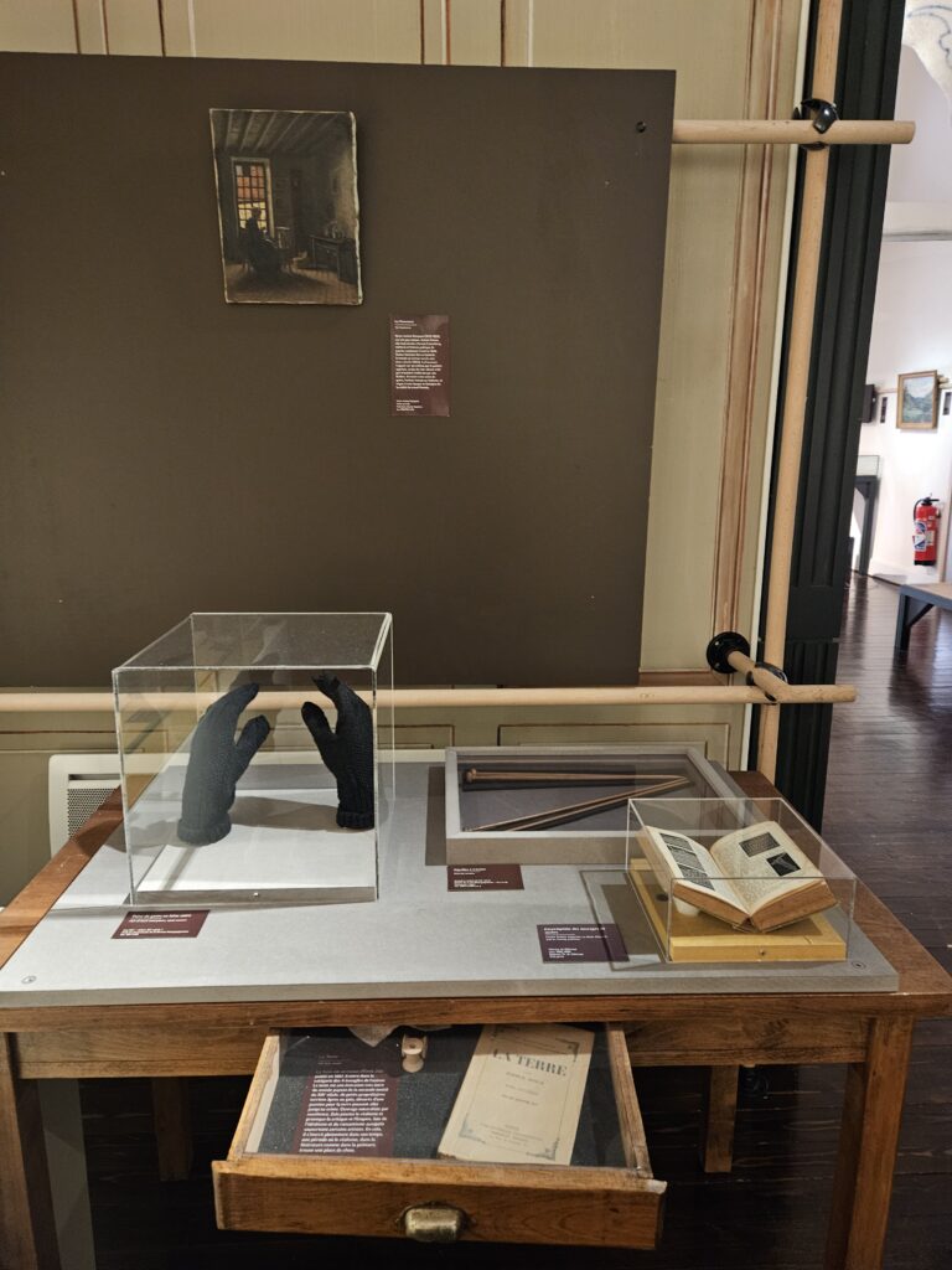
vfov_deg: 73.9
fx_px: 843
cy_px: 635
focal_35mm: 23
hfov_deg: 58.9
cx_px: 476
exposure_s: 1/25
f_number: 1.8
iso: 800
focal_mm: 5.4
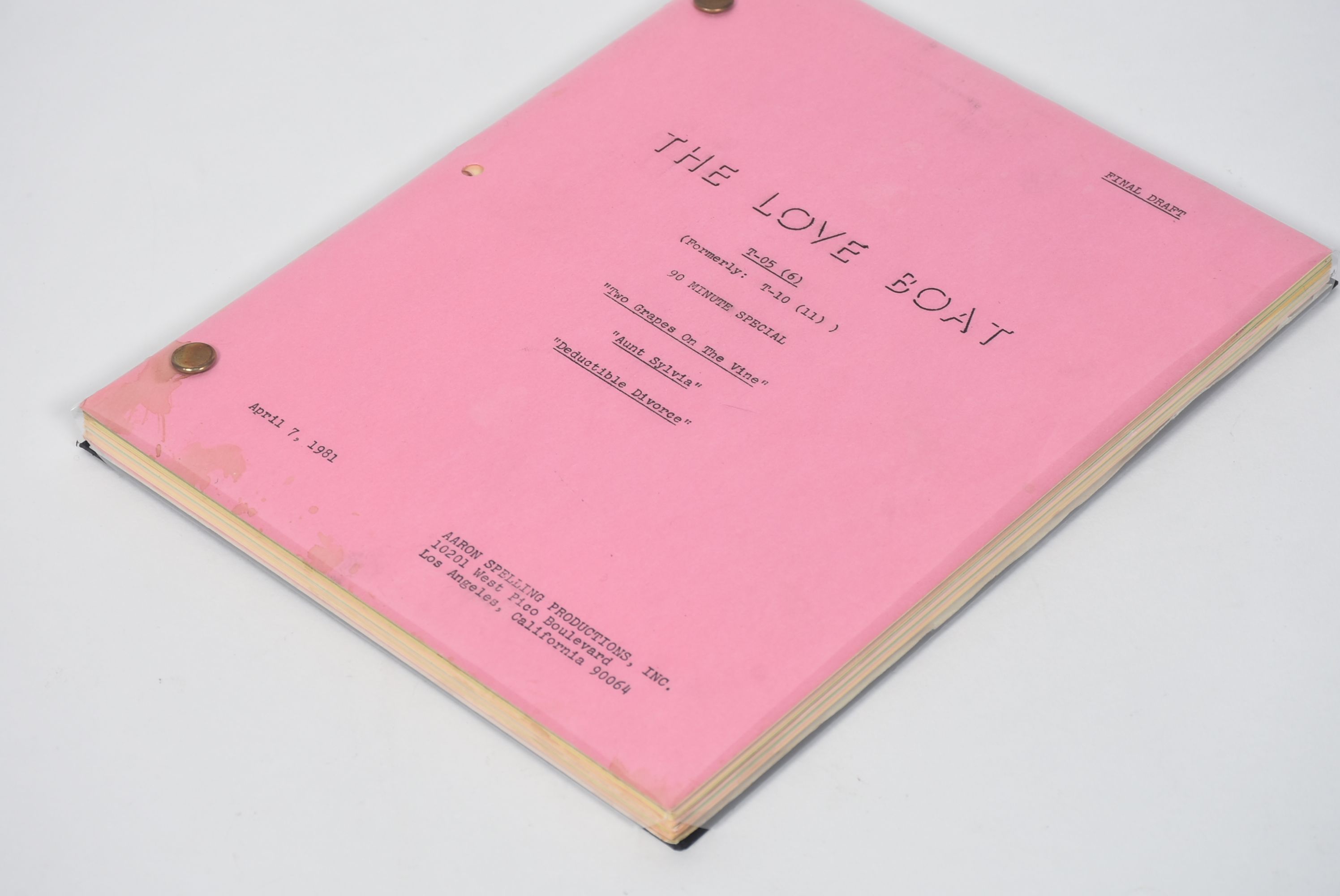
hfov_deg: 19.4
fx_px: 3911
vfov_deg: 13.1
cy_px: 448
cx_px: 670
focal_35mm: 105
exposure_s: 1/125
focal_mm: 70
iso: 200
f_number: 10
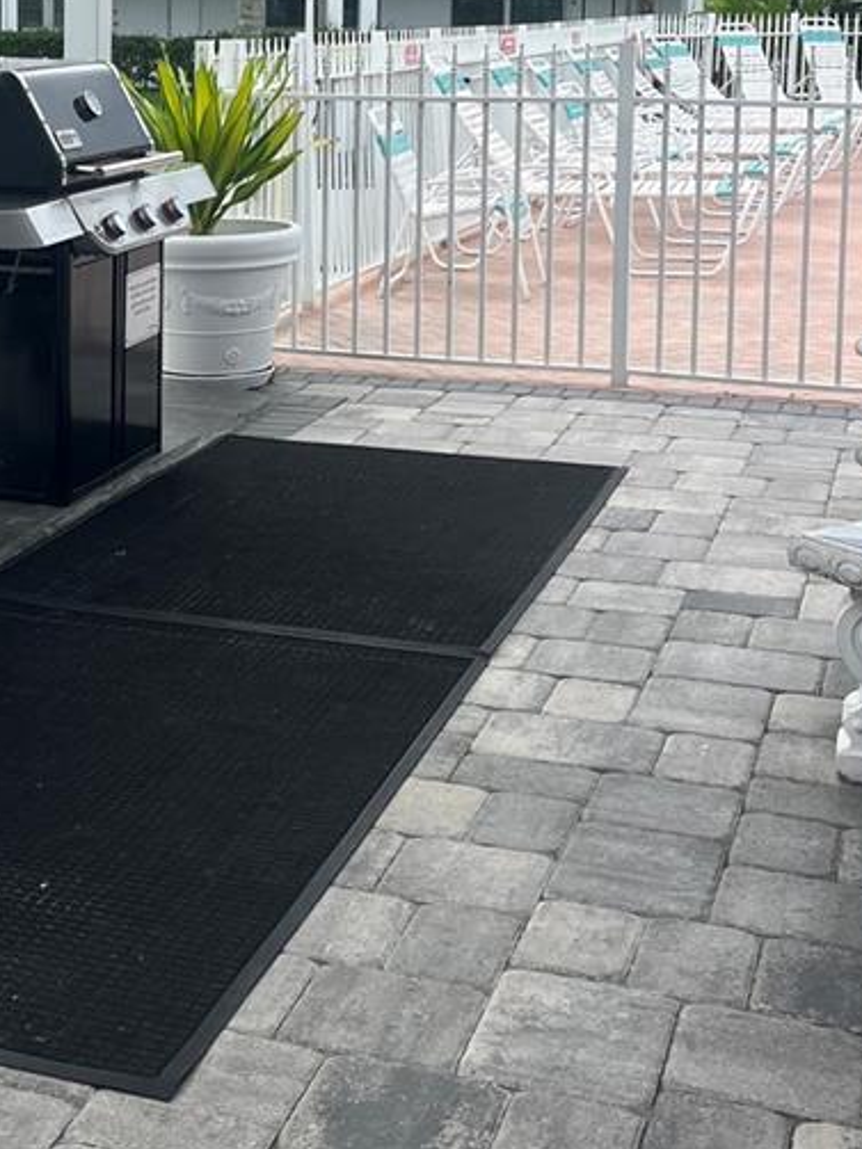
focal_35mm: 62
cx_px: 96
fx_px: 2059
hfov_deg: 23.1
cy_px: 263
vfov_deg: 30.6
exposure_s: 1/1497
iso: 50
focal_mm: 5.1
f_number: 1.6
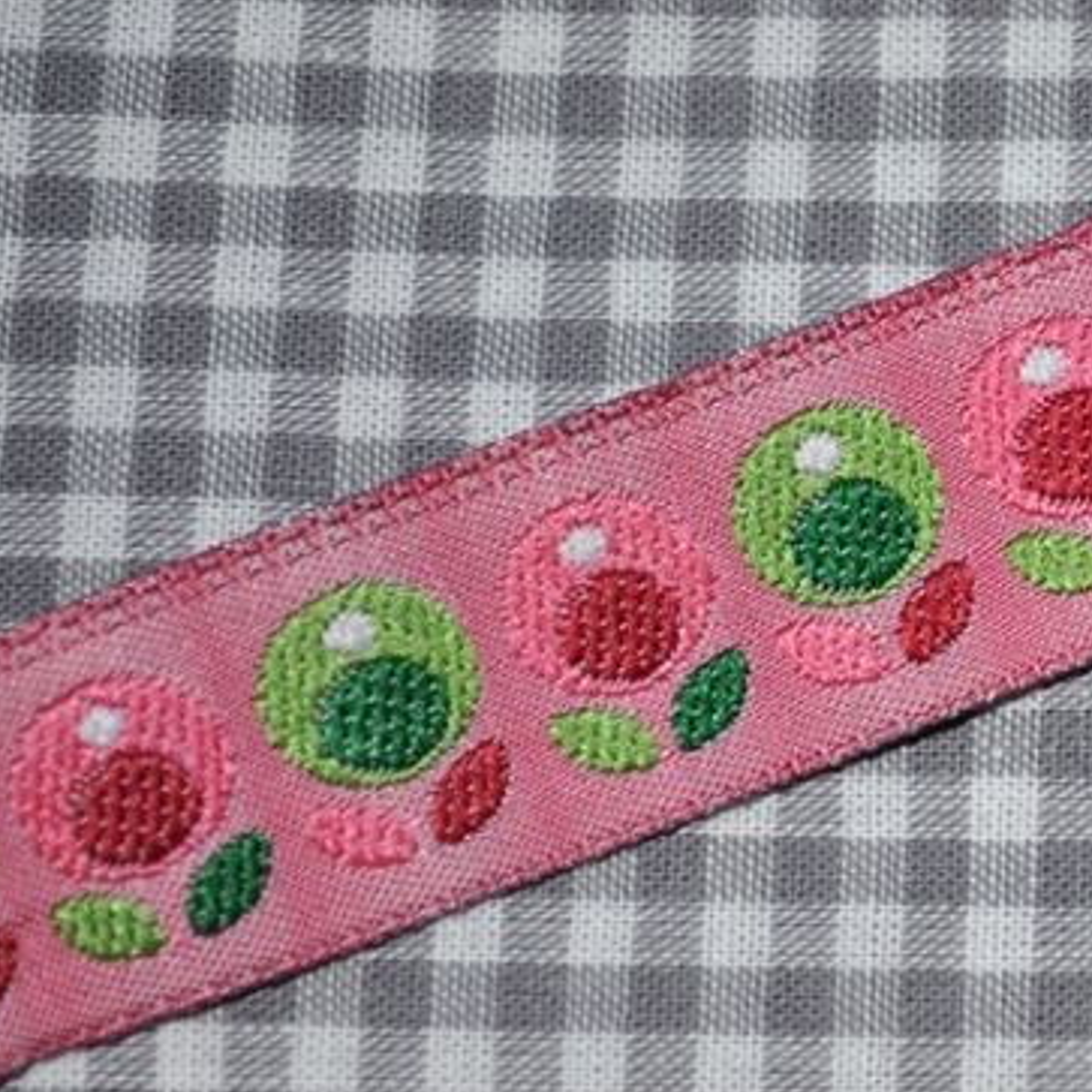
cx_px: 1167
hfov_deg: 13.3
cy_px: 486
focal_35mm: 129
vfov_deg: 13.5
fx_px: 4604
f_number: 5.3
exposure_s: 1/60
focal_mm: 46
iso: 200
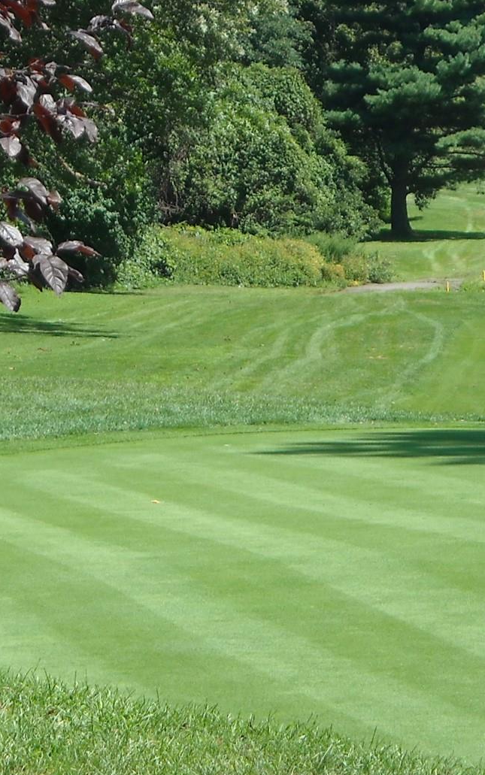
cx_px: 274
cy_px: 335
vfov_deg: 9.5
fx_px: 4671
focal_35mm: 221
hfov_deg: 5.9
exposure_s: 1/218
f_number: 4.7
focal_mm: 17.1
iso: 64
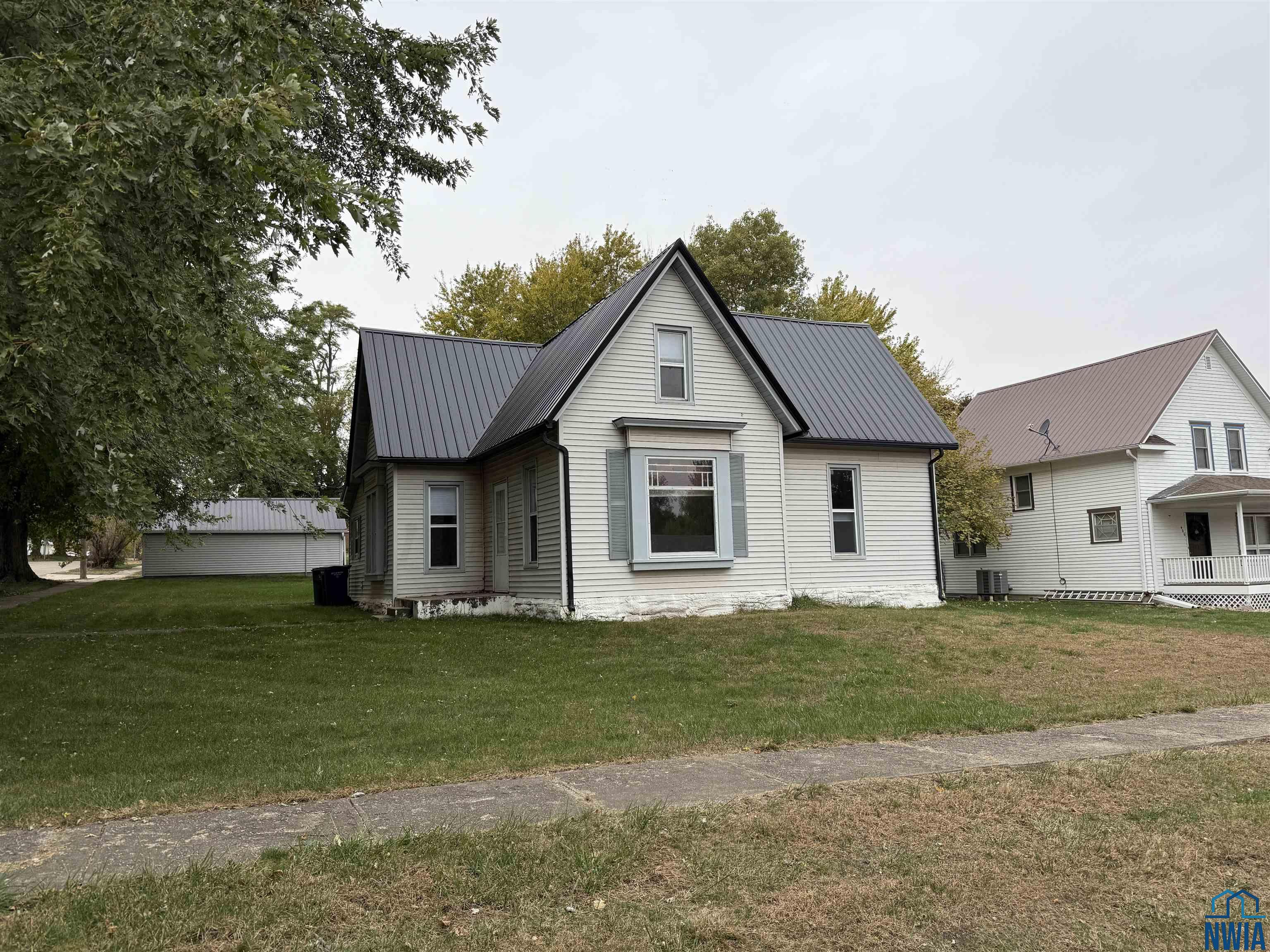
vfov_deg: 56.8
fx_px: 881
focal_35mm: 24
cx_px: 635
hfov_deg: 71.6
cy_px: 476
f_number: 1.78
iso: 80
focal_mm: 6.76
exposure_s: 1/643
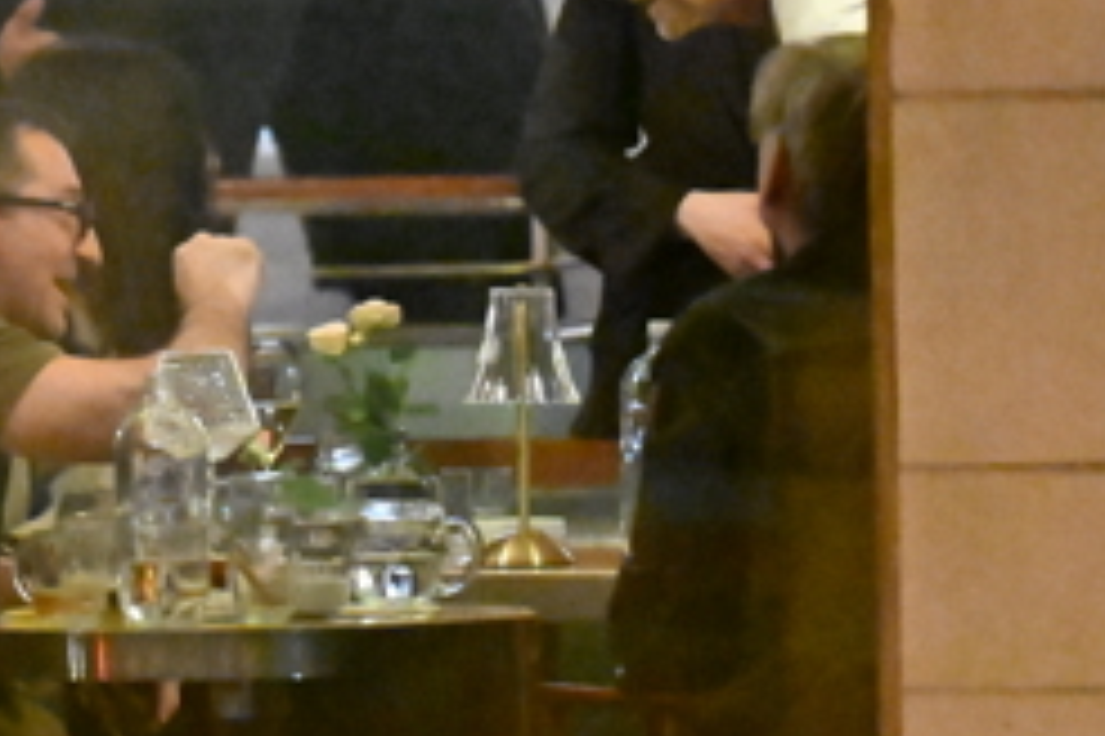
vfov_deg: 1.6
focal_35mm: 840
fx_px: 25781
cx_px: -90
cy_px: 251
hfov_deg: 2.5
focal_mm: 200
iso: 32000
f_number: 3.2
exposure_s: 1/400
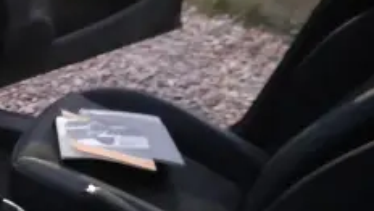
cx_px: -129
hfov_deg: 24.2
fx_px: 744
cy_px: 216
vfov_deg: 15.8
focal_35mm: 75
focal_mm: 4.6
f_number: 2
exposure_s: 1/10
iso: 2000
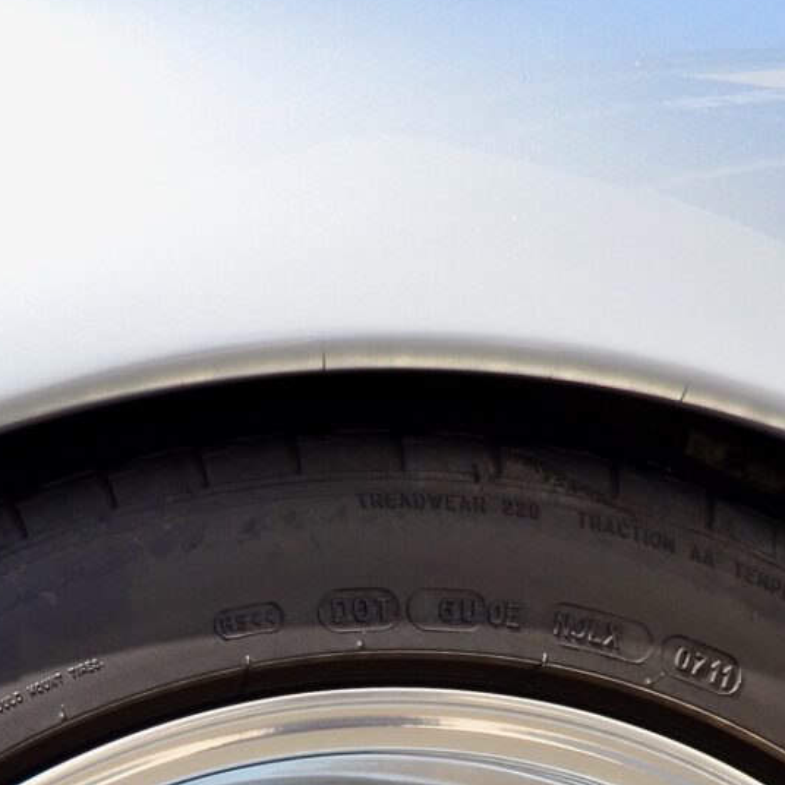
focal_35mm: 170
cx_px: 190
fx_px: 4362
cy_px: 1033
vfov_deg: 10.1
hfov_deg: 10.3
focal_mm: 28
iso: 200
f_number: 8
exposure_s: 1/200
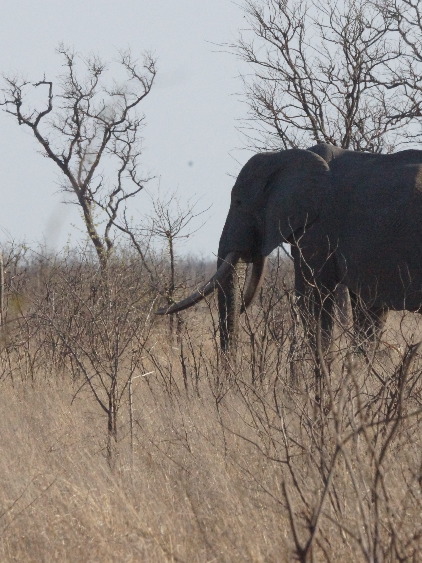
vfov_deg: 2.3
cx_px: 239
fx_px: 14076
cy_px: 282
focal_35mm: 866
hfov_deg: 1.7
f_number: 22
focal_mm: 400
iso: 3200
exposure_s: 1/800
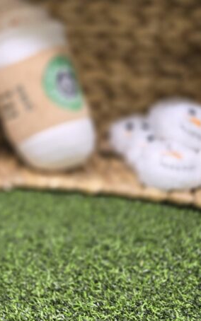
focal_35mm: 55
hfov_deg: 18.7
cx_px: -151
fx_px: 482
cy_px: 113
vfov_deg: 36.6
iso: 400
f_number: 1.7
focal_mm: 6.3
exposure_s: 1/359
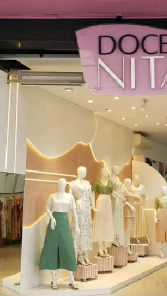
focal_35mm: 46
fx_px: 362
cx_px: 148
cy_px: 156
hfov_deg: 25.2
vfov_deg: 44.6
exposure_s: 1/159
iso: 50
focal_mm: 4.3
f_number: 2.4
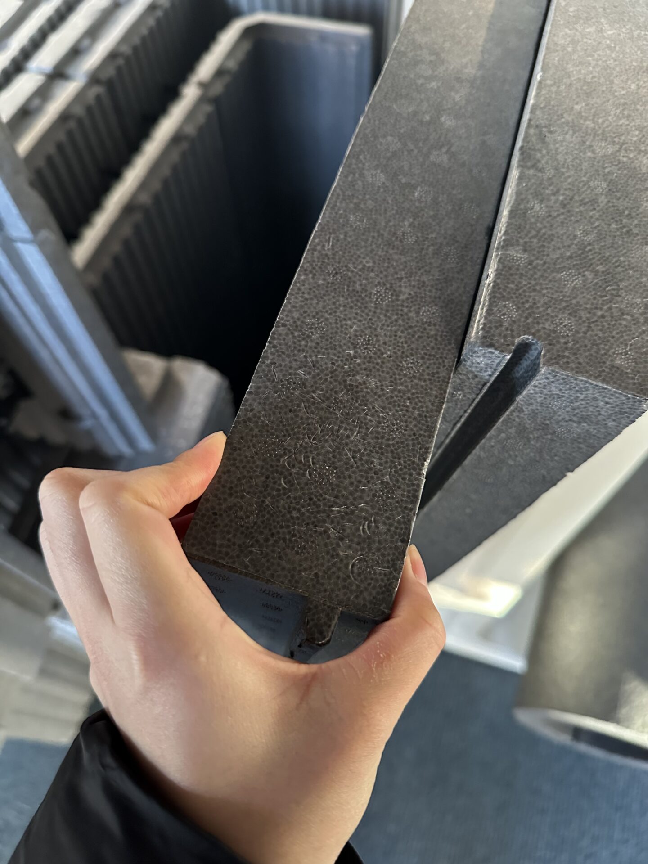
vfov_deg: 71.6
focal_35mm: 24
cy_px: 432
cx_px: 324
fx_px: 599
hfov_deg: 56.8
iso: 800
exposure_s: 1/60
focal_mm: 6.86
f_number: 1.78
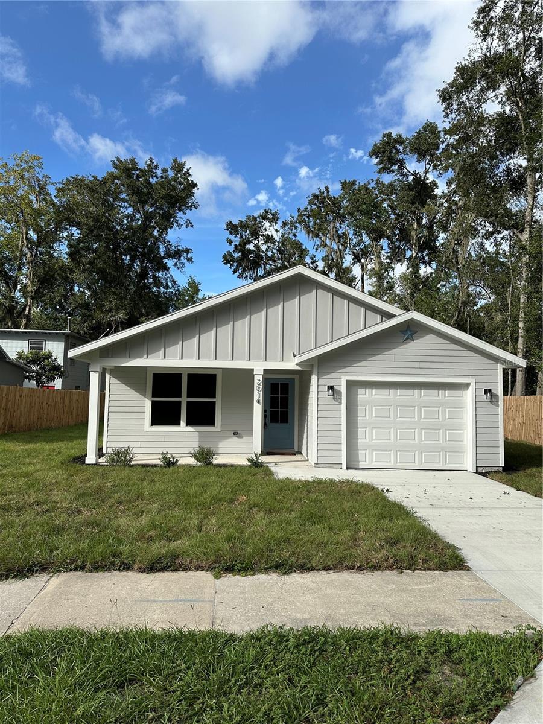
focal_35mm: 24
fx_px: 502
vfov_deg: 71.6
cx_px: 272
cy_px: 362
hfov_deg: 56.8
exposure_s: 1/4348
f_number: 1.78
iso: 80
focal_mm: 6.86
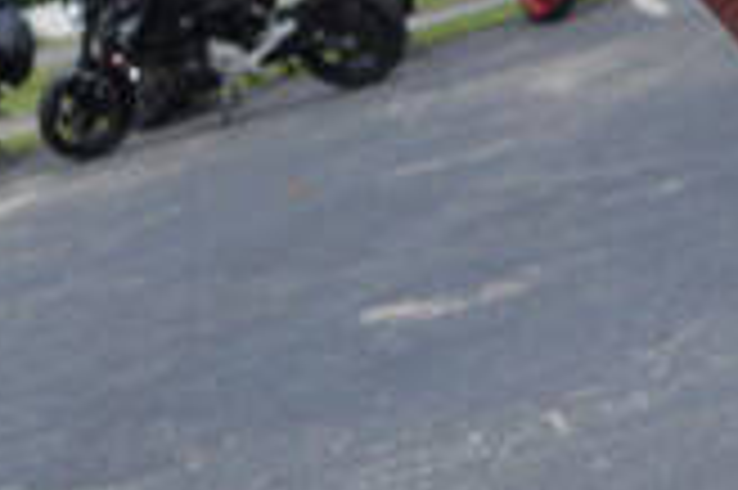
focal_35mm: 242
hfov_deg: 8.1
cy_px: 823
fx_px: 4956
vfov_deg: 5.6
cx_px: 1548
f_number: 7.1
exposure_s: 1/200
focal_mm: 22
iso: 100
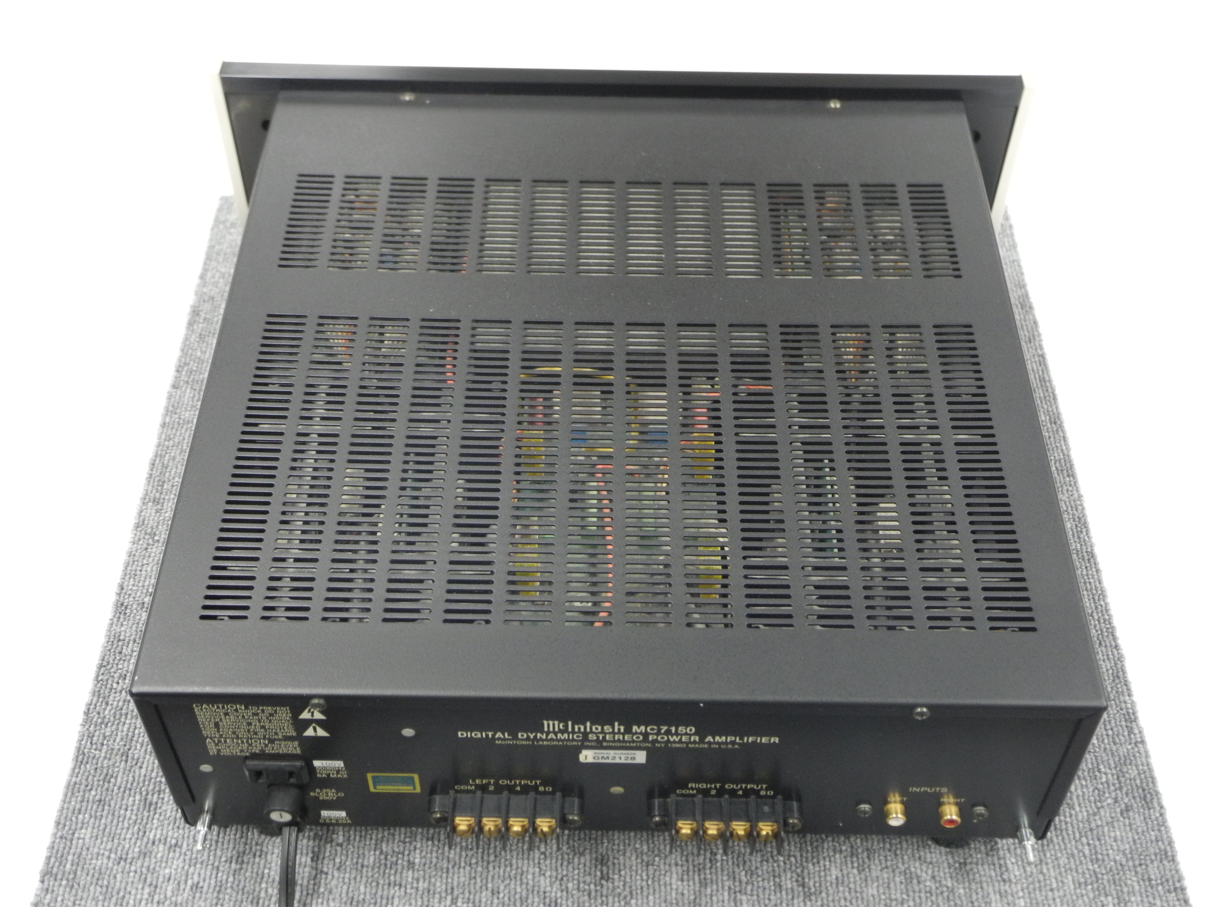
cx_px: 604
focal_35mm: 45
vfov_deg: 32.2
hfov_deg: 42.1
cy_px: 454
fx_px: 1572
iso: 400
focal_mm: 9.7
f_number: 3.2
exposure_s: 1/30
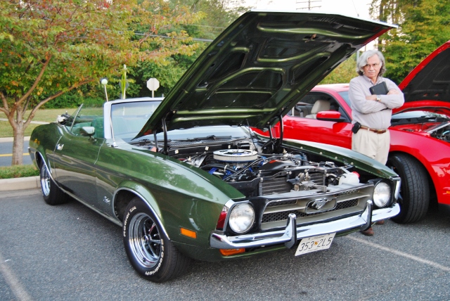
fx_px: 488
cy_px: 150
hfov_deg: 49.5
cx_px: 225
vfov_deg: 34.3
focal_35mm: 39
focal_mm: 26
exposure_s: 1/30
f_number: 4.2
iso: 400
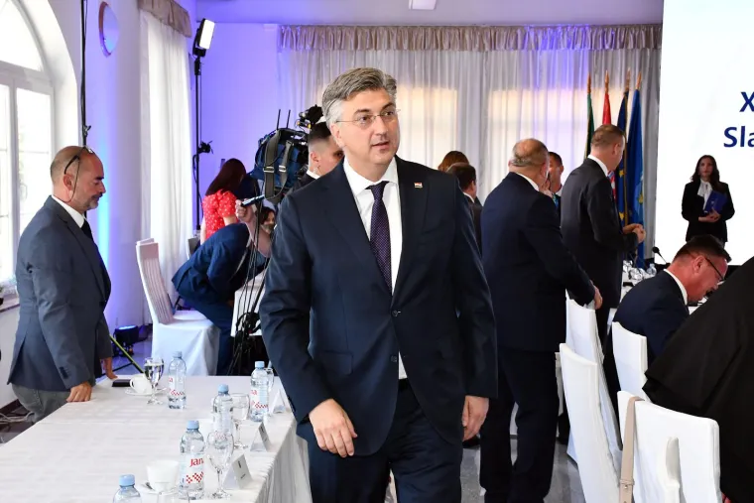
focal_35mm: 57
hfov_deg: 35.0
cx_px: 377
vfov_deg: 23.8
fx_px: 1194
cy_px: 252
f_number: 9
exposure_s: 1/125
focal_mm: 38
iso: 2500
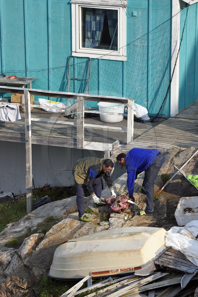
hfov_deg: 8.1
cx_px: 99
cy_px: 148
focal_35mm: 170
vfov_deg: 12.1
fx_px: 1404
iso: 200
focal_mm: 170
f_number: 8
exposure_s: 1/320
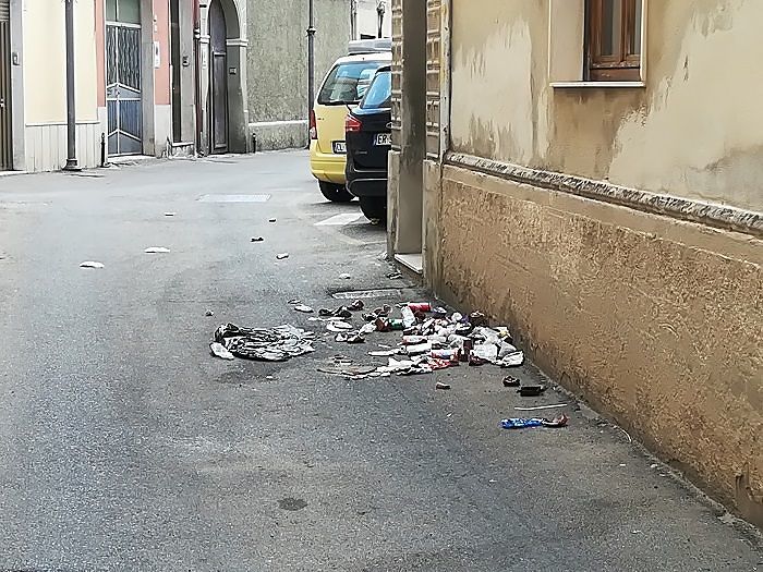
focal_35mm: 76
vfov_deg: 19.4
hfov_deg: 25.7
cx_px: 382
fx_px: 1675
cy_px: 286
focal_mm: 3.83
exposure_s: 1/164
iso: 50
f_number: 2.2
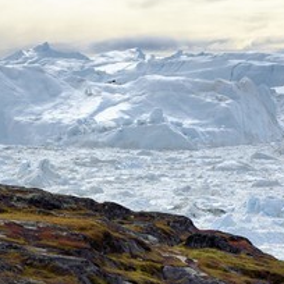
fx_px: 1949
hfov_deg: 8.3
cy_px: 118
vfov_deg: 8.3
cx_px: 84
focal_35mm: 210
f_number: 11
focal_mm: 120
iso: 200
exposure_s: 1/400
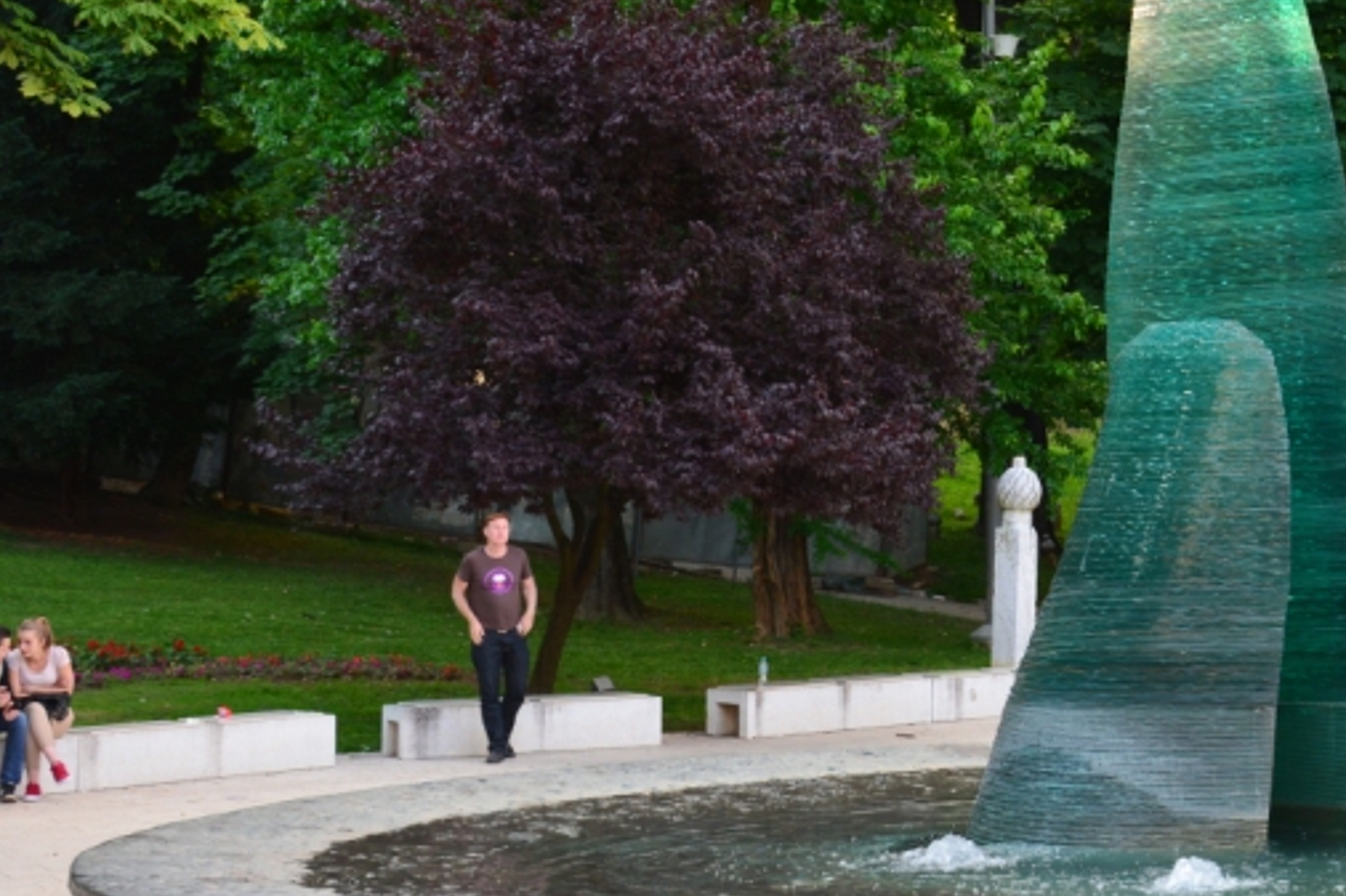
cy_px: 304
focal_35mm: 79
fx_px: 2953
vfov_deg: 17.2
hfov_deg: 24.8
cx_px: 1264
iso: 250
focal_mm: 26
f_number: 5.6
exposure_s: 1/50
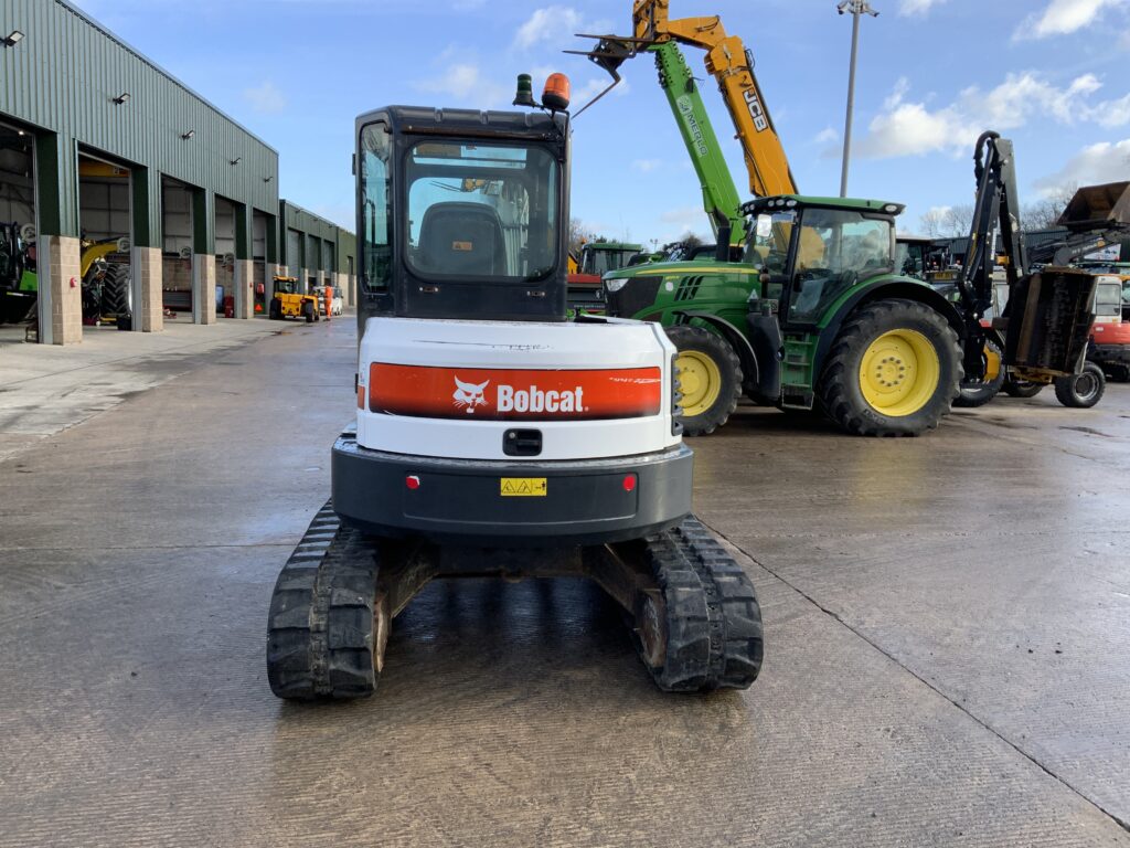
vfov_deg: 48.2
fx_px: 947
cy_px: 424
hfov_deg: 61.7
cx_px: 565
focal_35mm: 29
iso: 16
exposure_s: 1/562
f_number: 1.8
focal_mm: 3
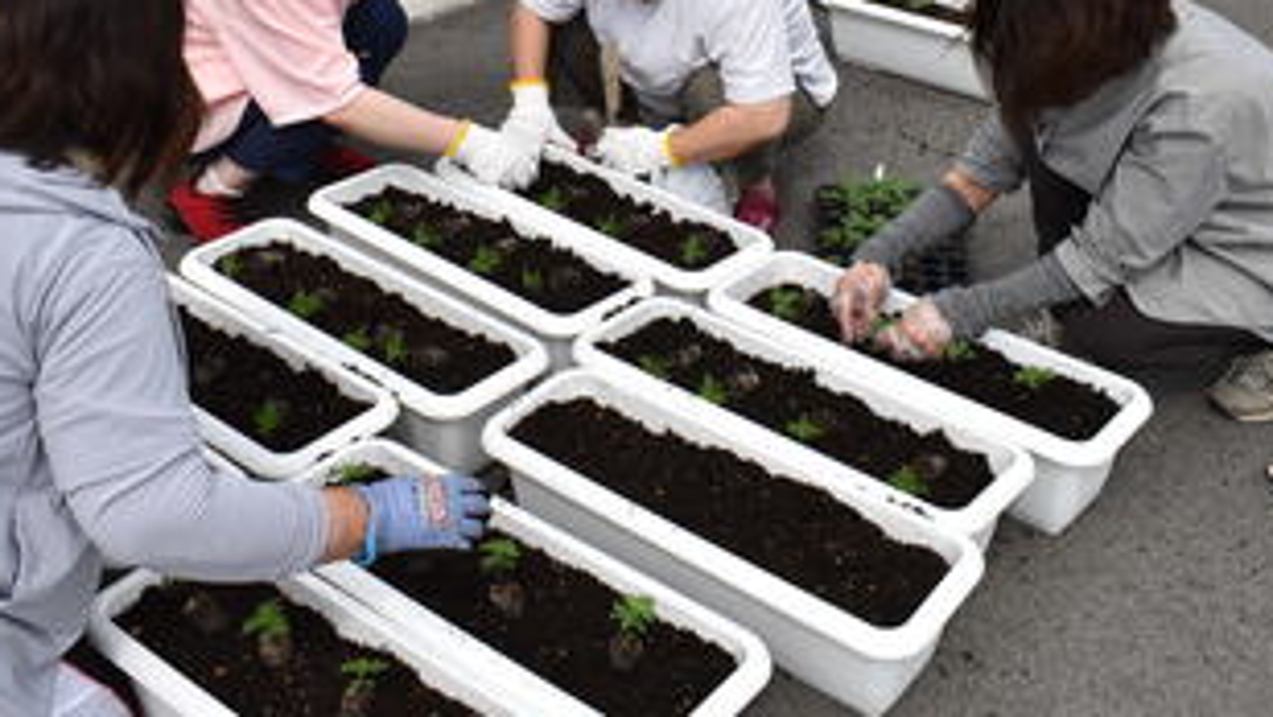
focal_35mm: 44
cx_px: 606
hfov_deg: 46.4
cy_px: 91
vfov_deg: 26.3
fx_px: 1486
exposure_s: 1/800
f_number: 9
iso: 200
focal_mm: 18
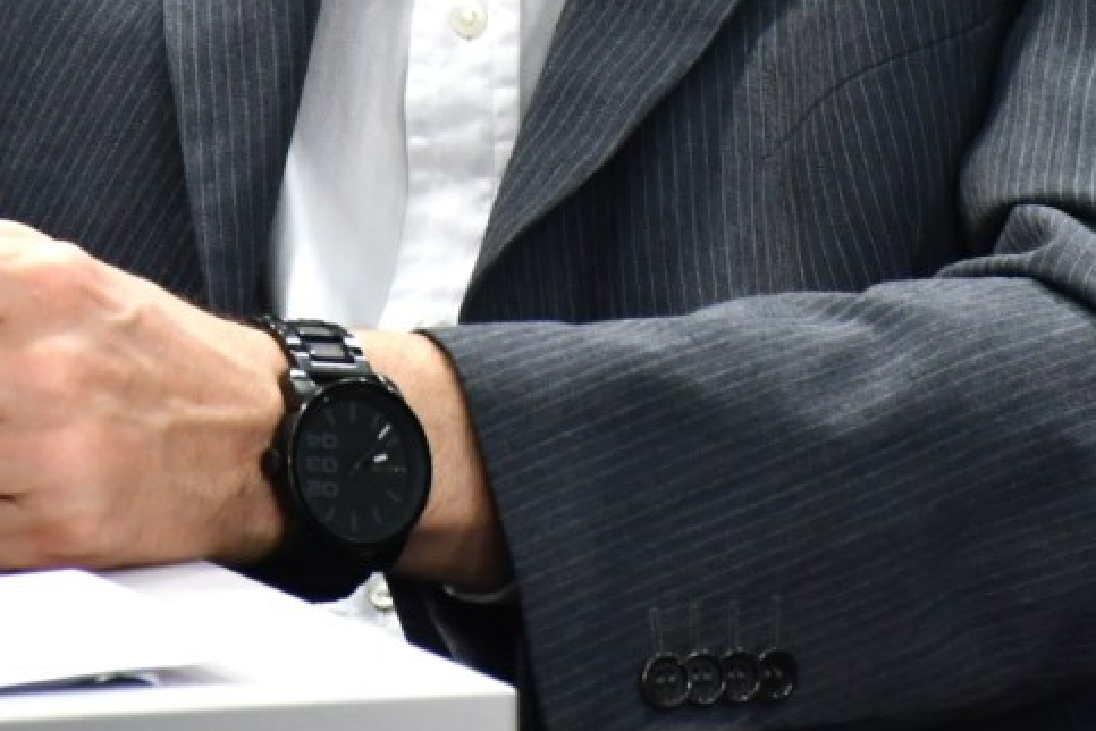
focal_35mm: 704
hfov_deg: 2.9
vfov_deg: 2.0
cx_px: 472
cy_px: -397
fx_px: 21431
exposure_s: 1/200
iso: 1250
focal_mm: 140
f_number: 5.6
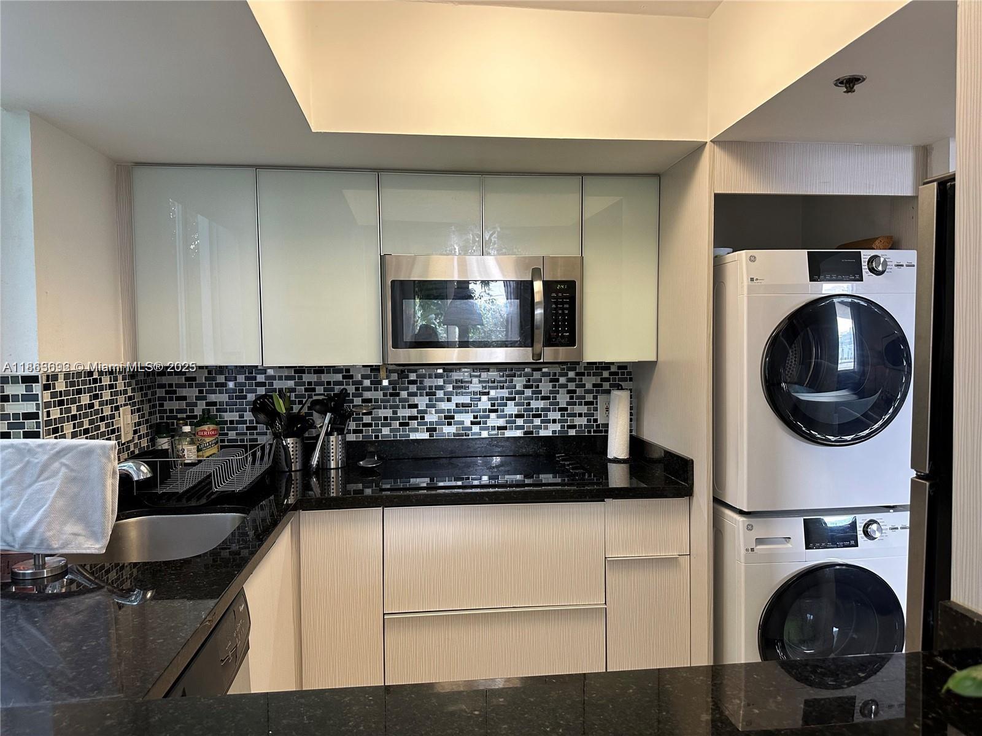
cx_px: 491
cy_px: 368
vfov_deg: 56.8
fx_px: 681
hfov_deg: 71.6
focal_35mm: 24
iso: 200
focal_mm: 6.86
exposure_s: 1/60
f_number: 1.78
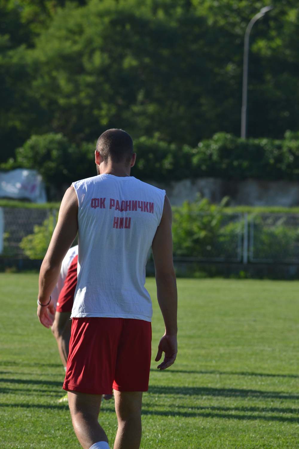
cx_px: 150
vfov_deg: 6.9
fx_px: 3737
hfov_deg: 4.6
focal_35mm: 300
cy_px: 224
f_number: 9
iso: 100
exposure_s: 1/200
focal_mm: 200
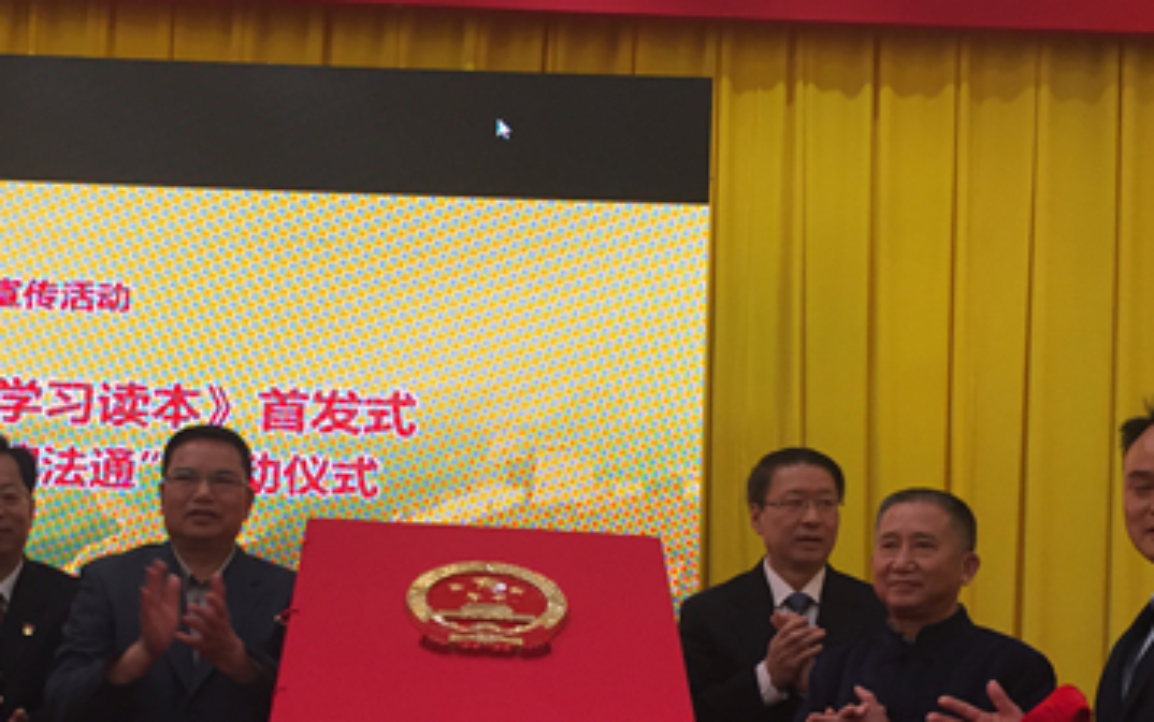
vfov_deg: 23.1
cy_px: 612
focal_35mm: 55
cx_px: 477
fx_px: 1730
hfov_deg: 36.8
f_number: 2.2
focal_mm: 4.15
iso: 40
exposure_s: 1/33
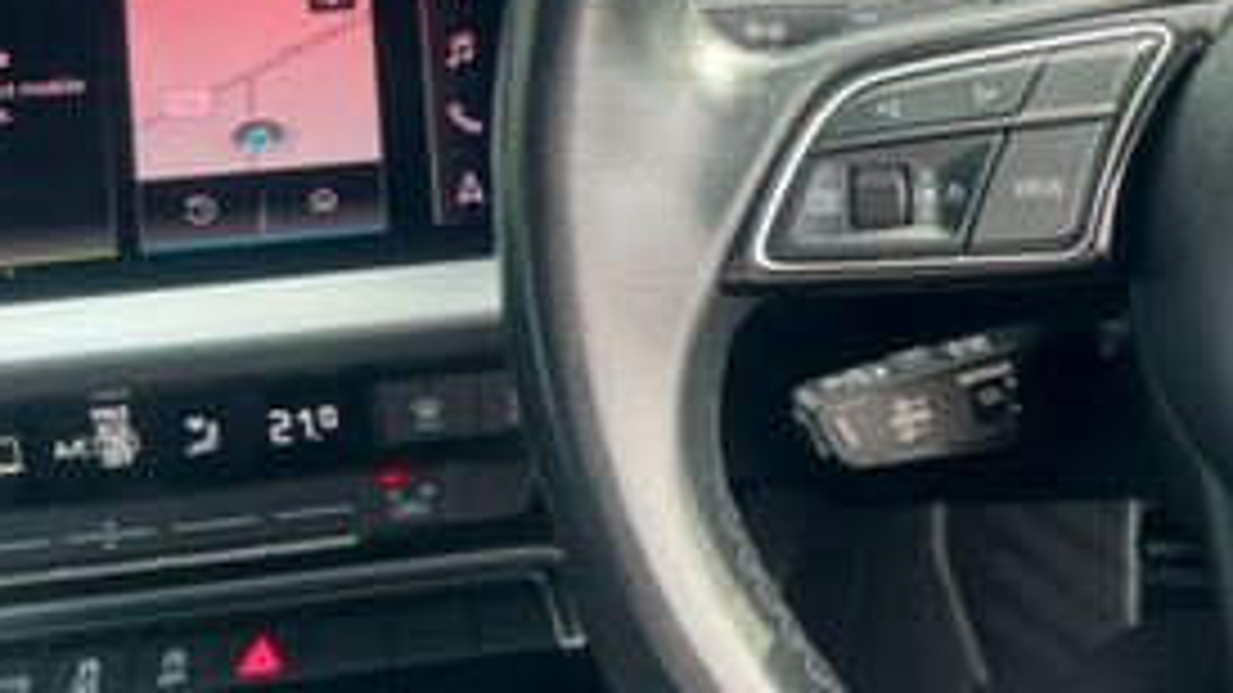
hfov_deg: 30.6
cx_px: 1328
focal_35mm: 62
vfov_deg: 19.2
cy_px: 122
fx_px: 2027
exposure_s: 1/121
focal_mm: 5.7
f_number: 1.5
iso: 40
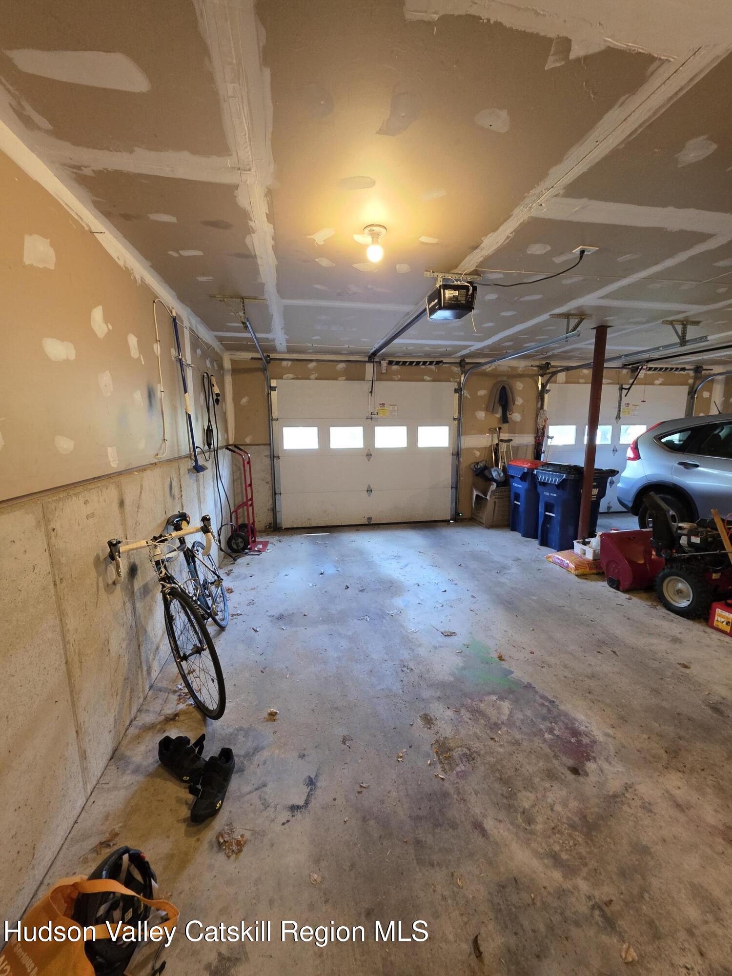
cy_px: 488
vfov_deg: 106.2
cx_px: 366
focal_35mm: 13
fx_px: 367
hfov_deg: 89.9
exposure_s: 1/60
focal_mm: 2.2
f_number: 1.9
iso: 320
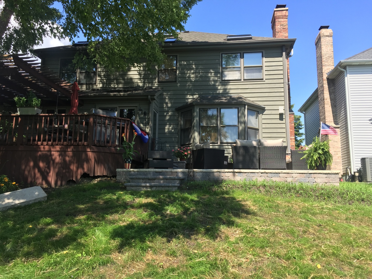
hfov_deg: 61.7
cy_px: 140
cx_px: 186
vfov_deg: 48.2
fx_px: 312
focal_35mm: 29
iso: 32
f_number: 2.2
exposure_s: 1/1041
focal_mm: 4.15
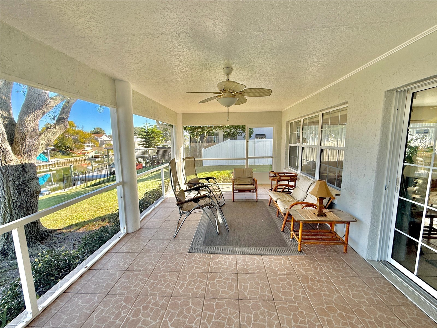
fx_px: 177
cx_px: 218
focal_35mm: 14
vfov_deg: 85.7
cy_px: 164
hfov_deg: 102.1
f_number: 2.2
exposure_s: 1/201
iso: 50
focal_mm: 2.22
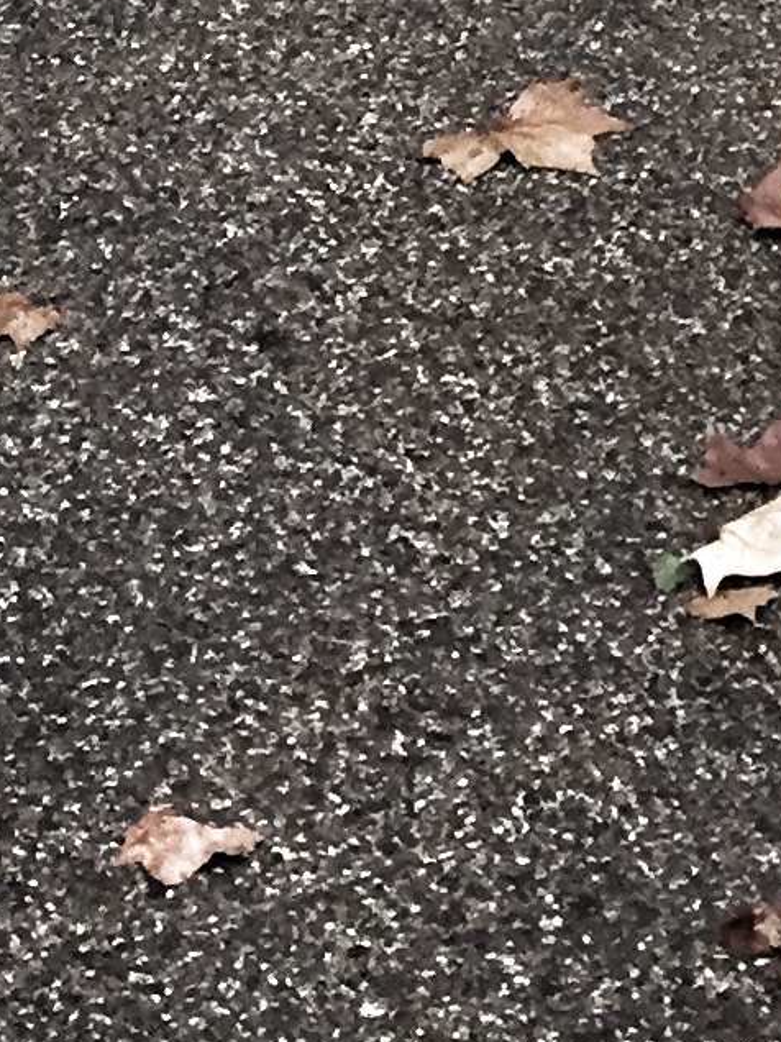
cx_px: 1395
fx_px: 4484
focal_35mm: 149
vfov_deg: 11.6
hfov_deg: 9.5
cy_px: -1208
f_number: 2.2
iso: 64
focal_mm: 4.15
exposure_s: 1/33
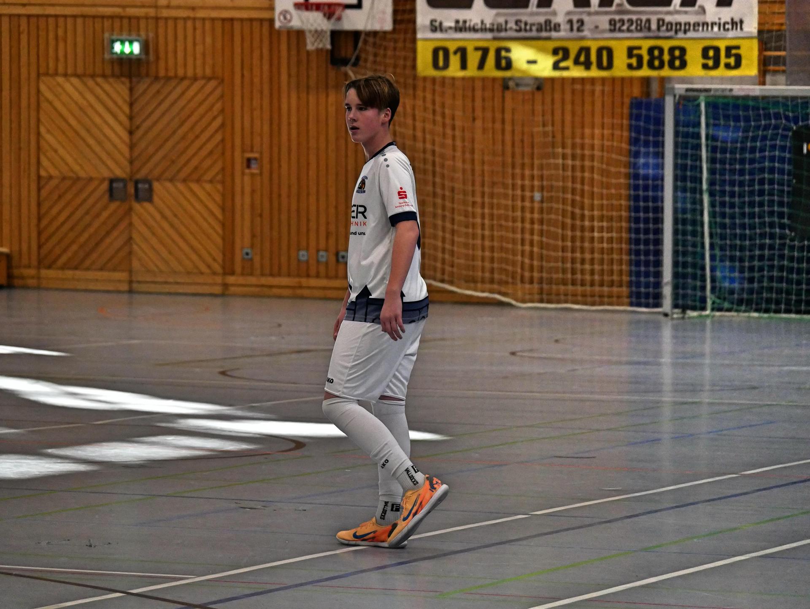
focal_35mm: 216
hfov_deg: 9.2
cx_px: 405
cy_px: 304
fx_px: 5057
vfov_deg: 6.9
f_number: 4.1
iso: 2500
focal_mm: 108
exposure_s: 1/500
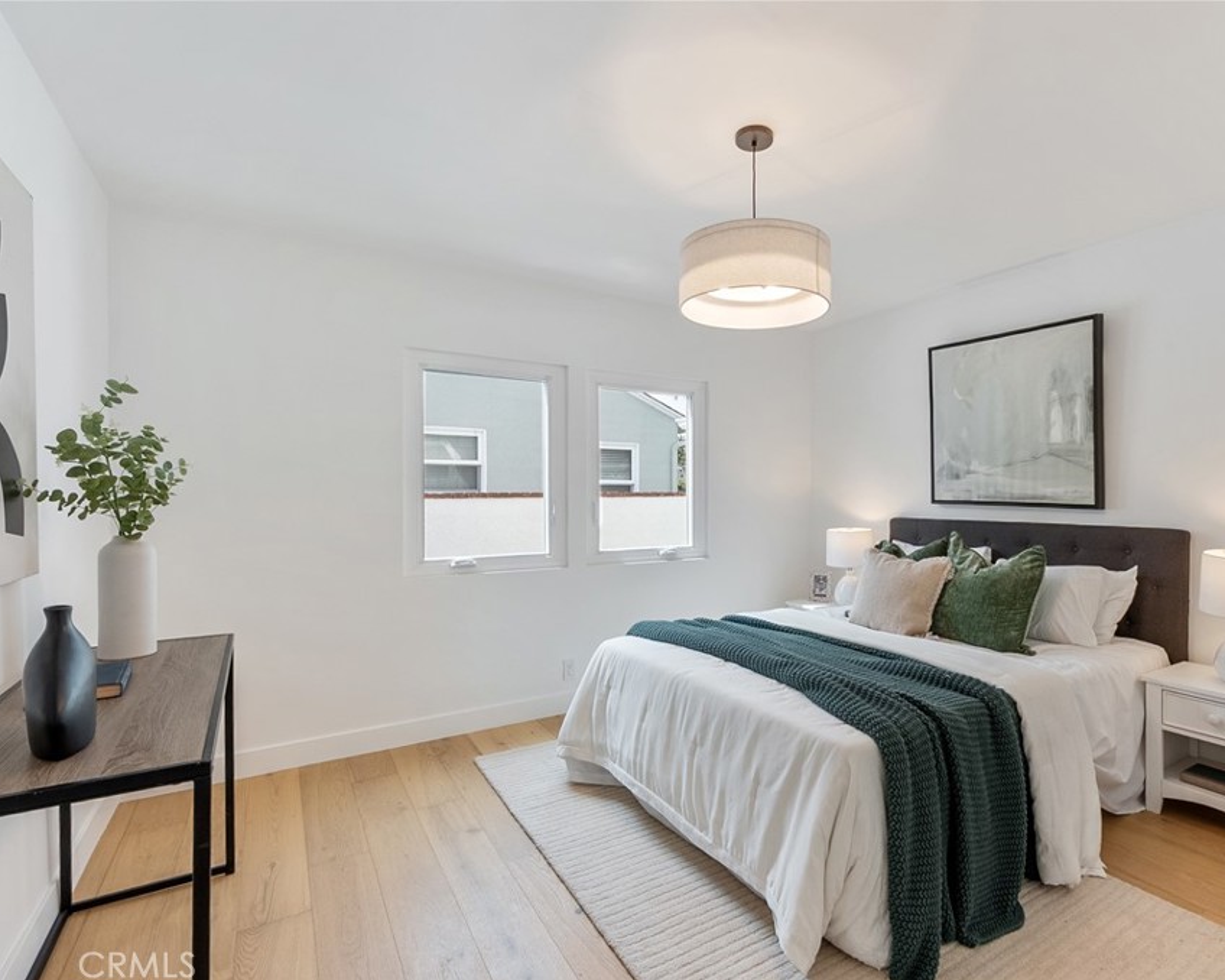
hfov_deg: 89.2
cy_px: 492
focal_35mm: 17
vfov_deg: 77.0
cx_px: 693
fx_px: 616
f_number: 9
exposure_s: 1/10
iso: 250
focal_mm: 10
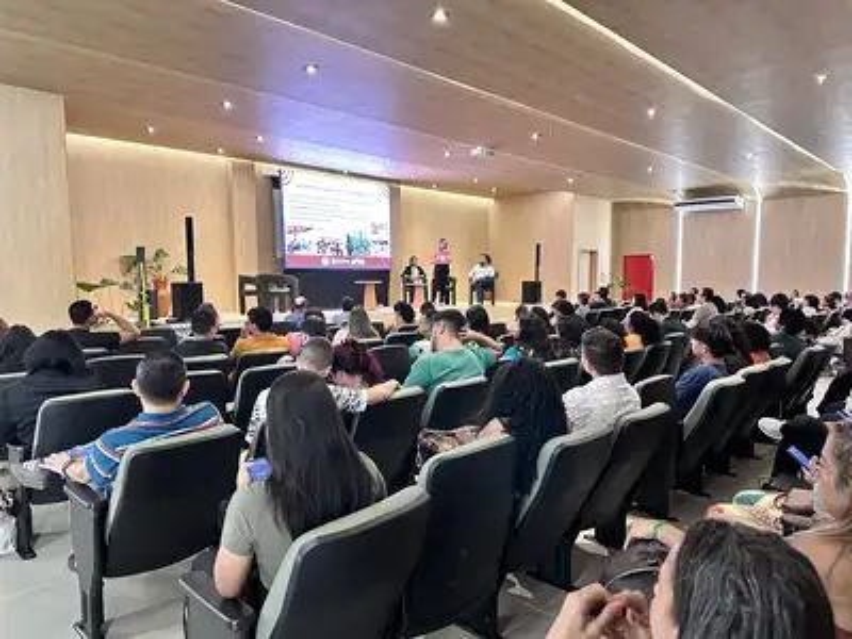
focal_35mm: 24
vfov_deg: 56.8
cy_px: 320
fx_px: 591
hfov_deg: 71.6
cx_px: 426
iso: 640
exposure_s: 1/60
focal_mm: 6.86
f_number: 1.78
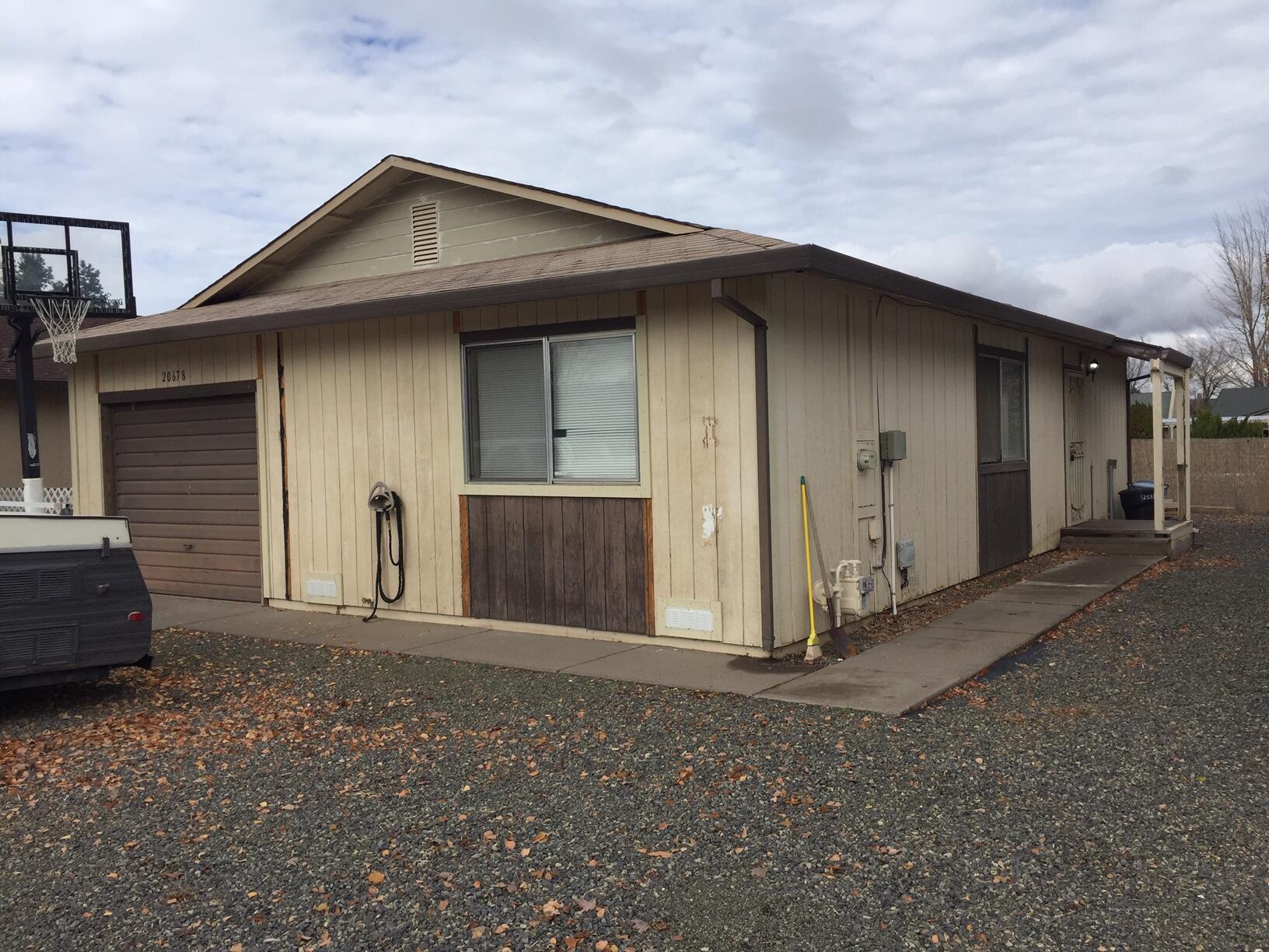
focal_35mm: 29
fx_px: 1063
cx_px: 634
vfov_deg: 48.2
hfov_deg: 61.7
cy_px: 476
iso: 32
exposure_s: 1/2475
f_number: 2.2
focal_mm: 4.15
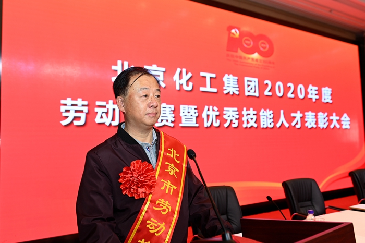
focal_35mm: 32
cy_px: 122
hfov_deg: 58.7
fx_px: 324
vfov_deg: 41.1
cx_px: 182
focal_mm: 32
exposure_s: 1/160
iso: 500
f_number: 3.2
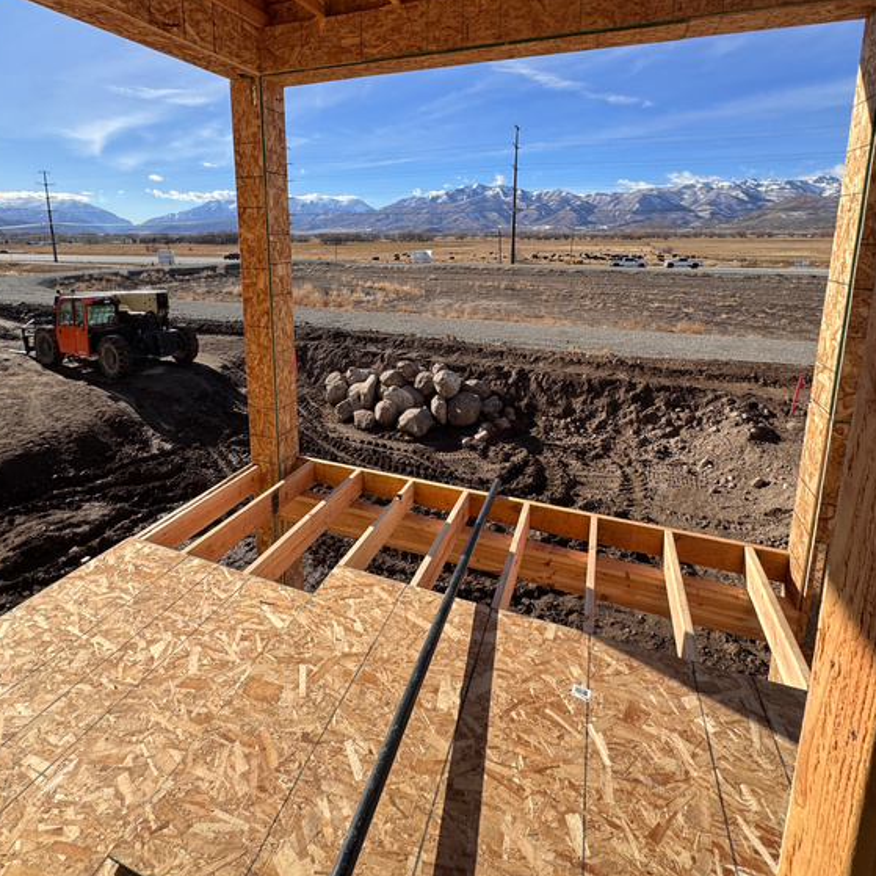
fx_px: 487
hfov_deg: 84.0
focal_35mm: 17
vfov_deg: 81.9
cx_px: 429
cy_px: 313
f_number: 2.2
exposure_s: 1/1637
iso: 50
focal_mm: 2.22
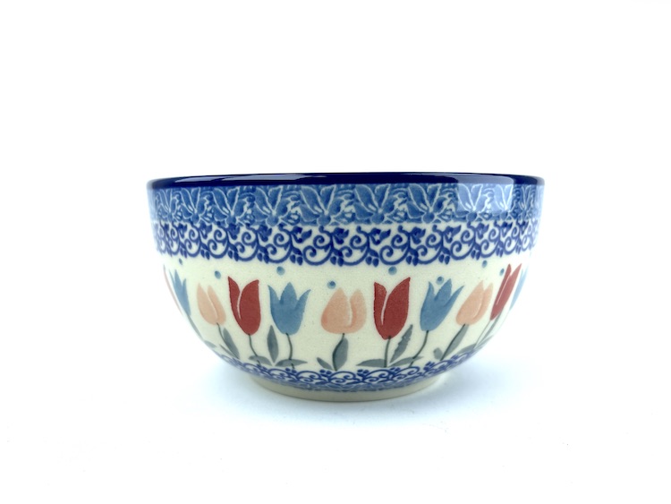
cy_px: 252
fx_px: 504
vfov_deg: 53.1
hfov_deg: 67.3
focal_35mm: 26
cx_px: 336
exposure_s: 1/191
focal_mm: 5.1
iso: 32
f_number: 1.6
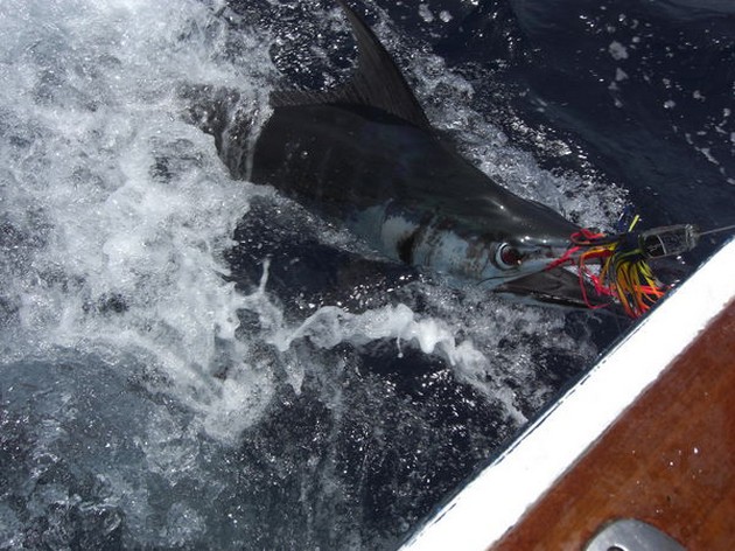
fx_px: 807
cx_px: 368
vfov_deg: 37.7
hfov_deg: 49.0
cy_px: 276
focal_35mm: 38
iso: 80
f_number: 8
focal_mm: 7.9
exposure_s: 1/400
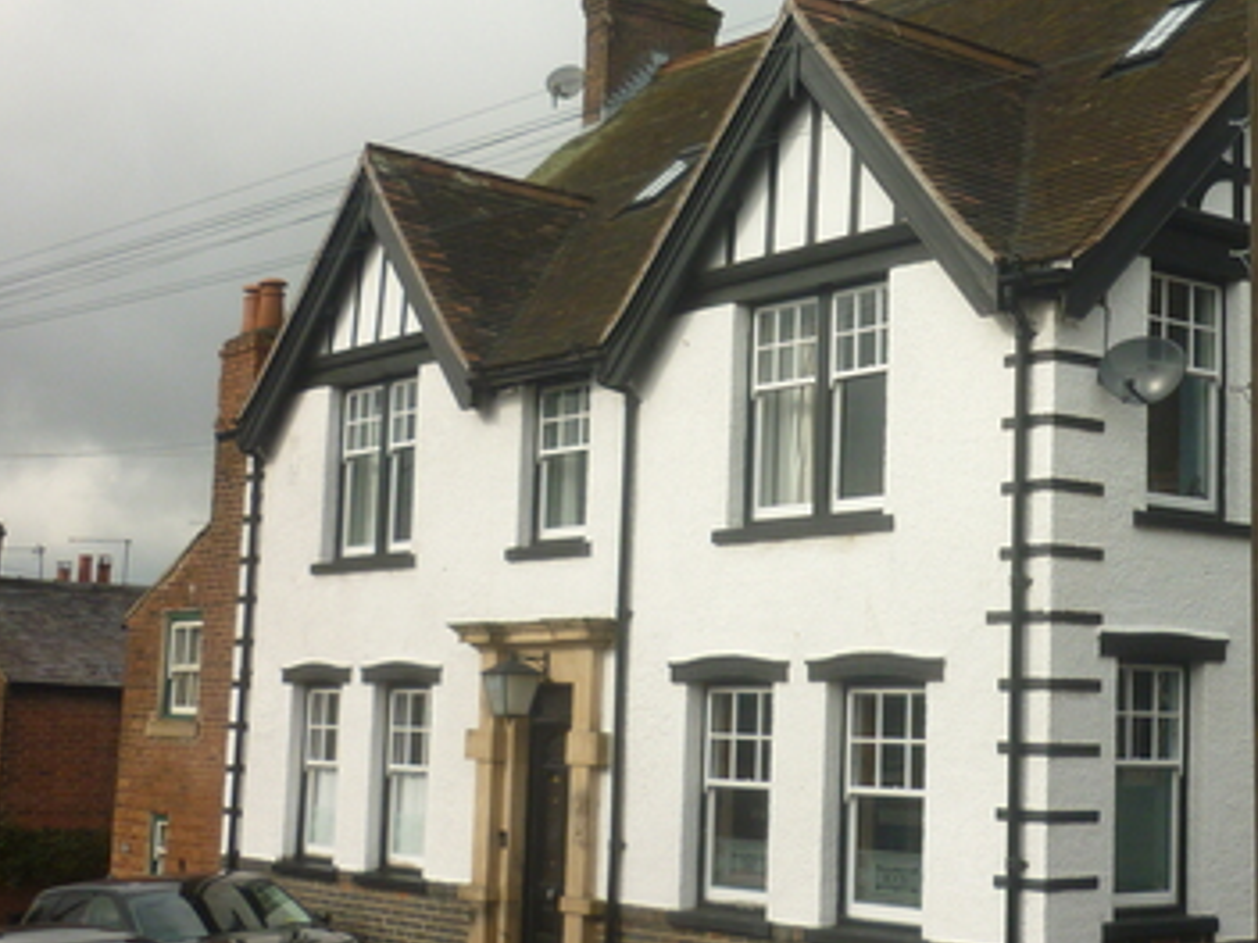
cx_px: 1058
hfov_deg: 31.1
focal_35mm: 60
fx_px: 2180
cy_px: 371
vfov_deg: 24.4
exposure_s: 1/800
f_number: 2.8
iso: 80
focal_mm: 5.5
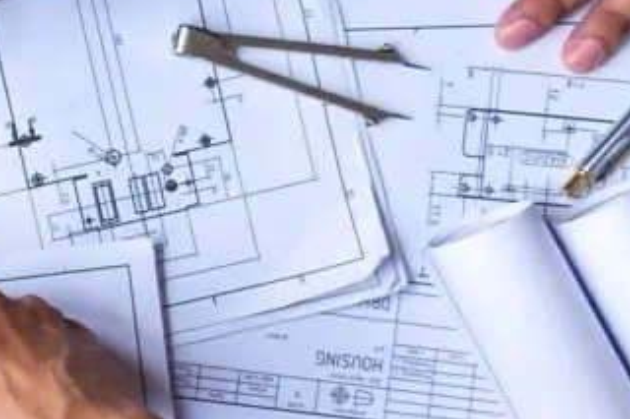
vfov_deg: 12.2
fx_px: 1959
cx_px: -215
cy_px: 255
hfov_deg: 17.1
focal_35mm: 112
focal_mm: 18.8
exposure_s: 1/400
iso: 200
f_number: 2.8
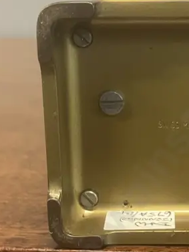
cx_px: 173
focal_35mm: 76
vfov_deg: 25.6
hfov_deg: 19.0
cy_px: 148
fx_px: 553
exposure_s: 1/33
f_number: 1.8
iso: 250
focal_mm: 3.99
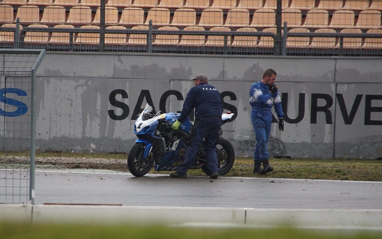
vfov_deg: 1.7
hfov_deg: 2.7
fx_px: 7974
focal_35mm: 766
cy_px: 121
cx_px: 191
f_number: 6.3
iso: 500
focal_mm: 500
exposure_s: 1/640
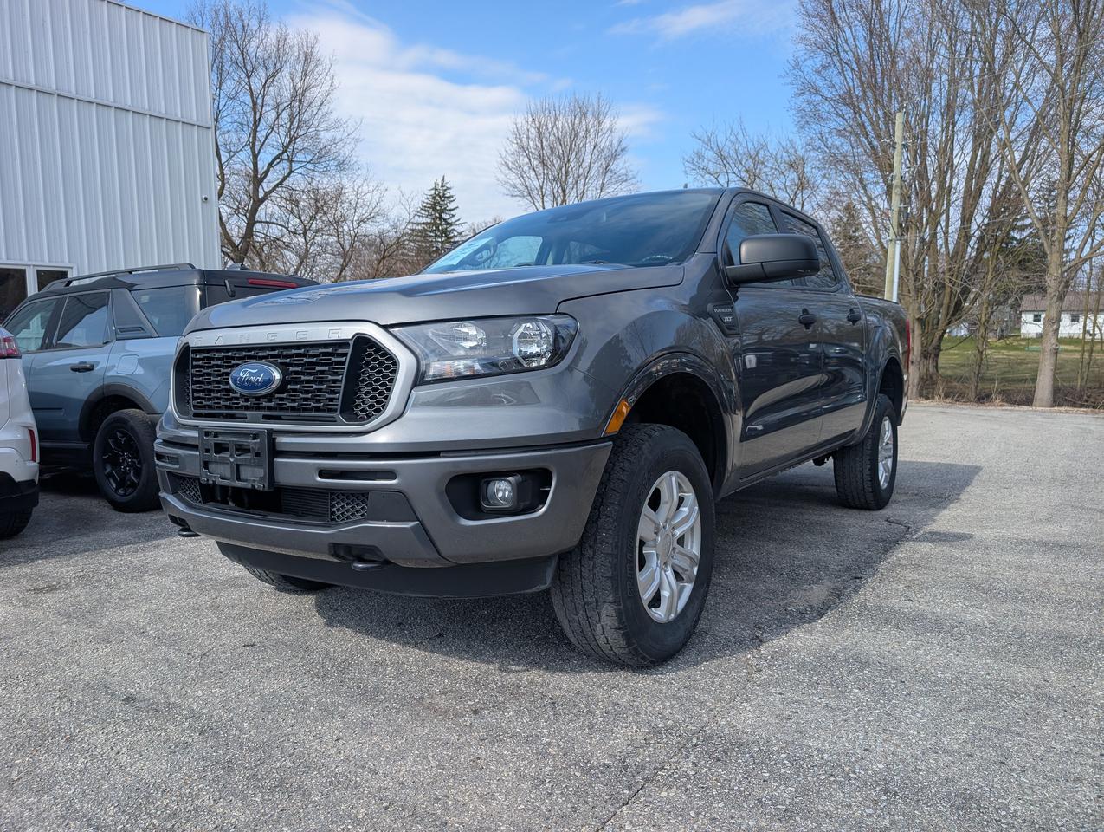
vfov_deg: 56.9
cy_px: 416
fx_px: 767
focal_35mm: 24
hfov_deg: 71.5
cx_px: 552
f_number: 1.68
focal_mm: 6.9
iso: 21
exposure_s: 1/778
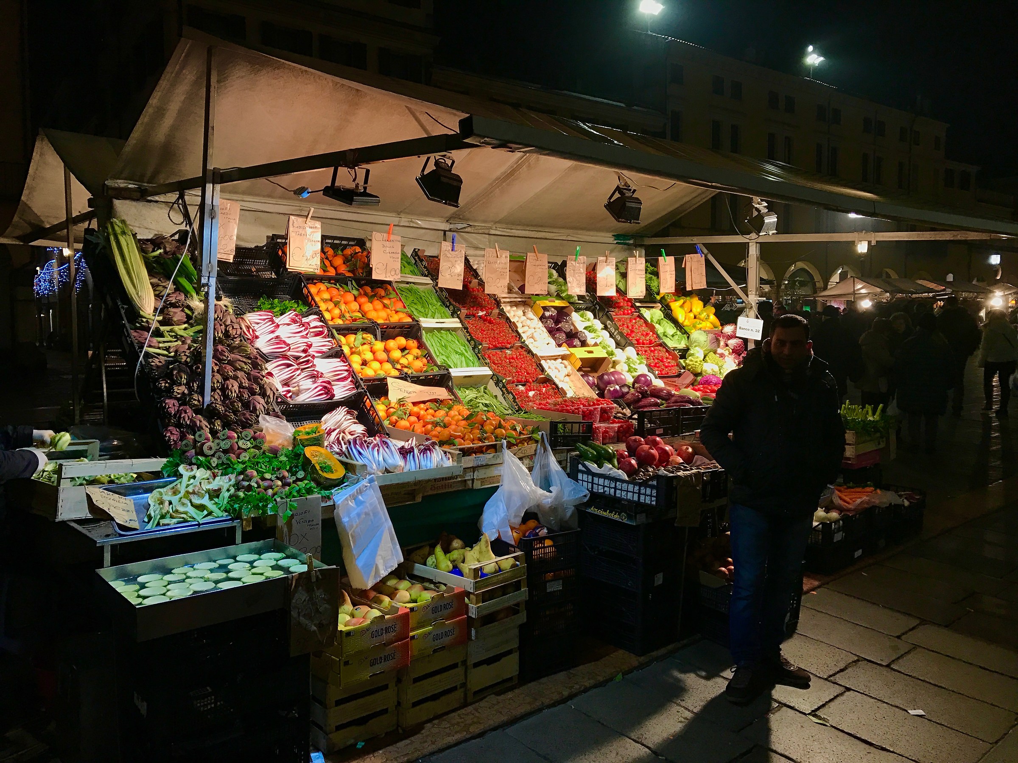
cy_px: 382
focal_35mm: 28
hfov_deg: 63.4
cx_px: 509
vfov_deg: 49.7
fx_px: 823
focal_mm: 3.99
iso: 20
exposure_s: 1/33
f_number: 1.8
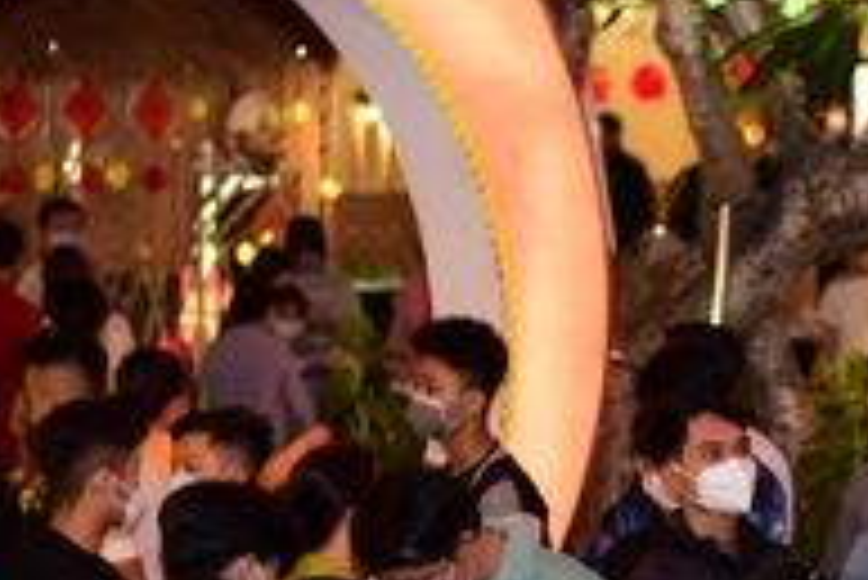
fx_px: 4054
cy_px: 737
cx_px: 980
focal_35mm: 168
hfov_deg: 12.0
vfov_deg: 8.1
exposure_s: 1/200
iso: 1600
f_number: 2.2
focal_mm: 50
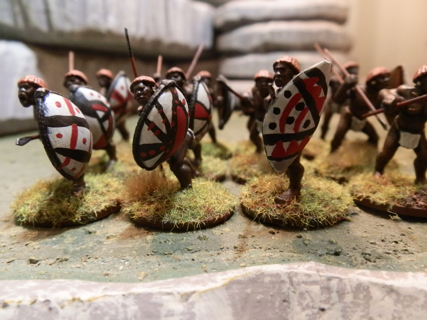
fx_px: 345
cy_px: 160
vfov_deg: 49.7
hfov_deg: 63.4
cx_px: 214
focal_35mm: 28
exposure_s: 1/30
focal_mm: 5
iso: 400
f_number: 3.1
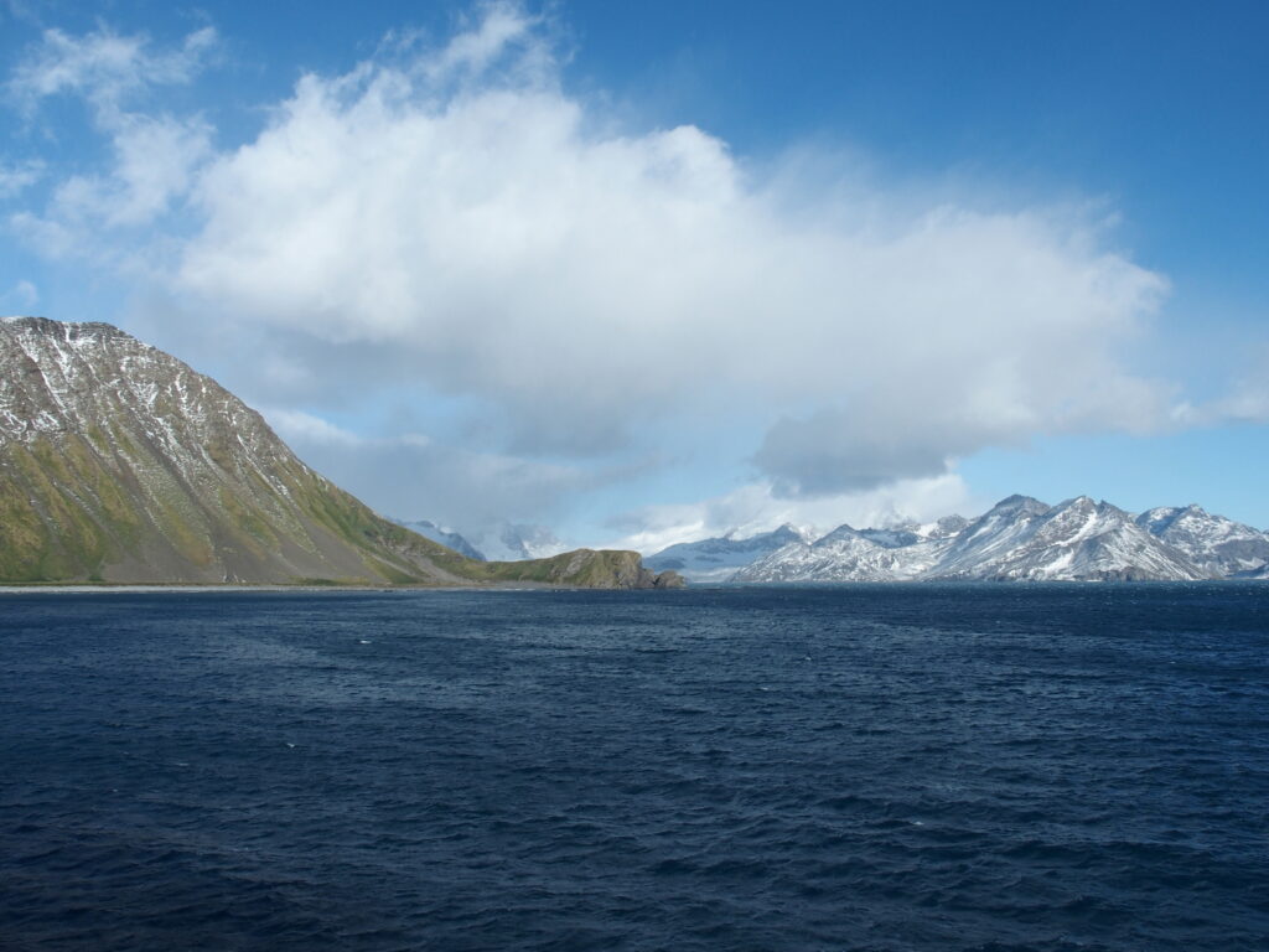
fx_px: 1026
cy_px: 476
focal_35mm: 28
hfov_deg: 63.4
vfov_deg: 49.7
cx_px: 634
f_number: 5
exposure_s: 1/800
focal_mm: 6
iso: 100
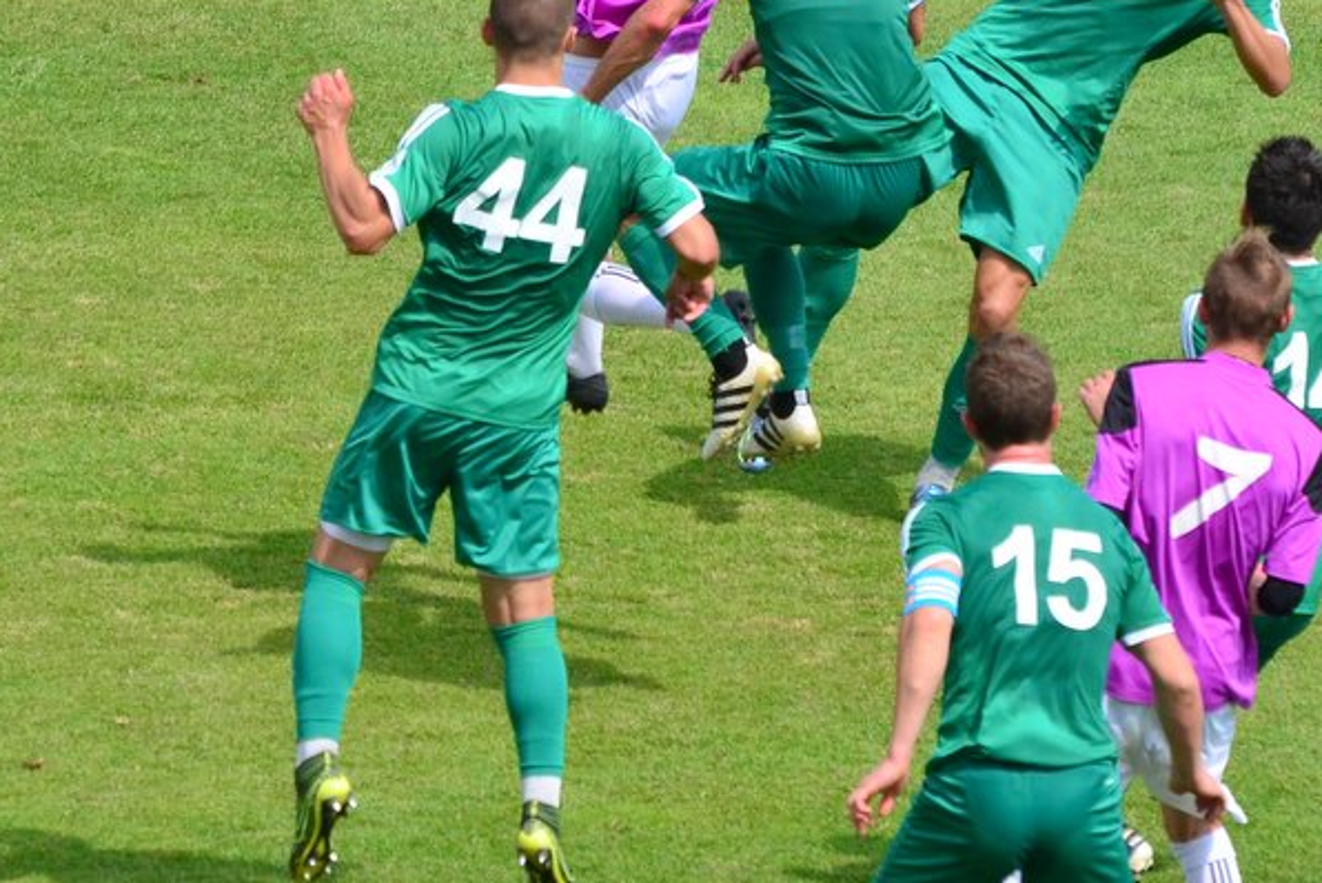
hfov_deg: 4.0
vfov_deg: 2.6
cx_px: 901
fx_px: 19141
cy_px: 361
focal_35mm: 521
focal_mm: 230
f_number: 6.3
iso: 640
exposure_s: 1/2500
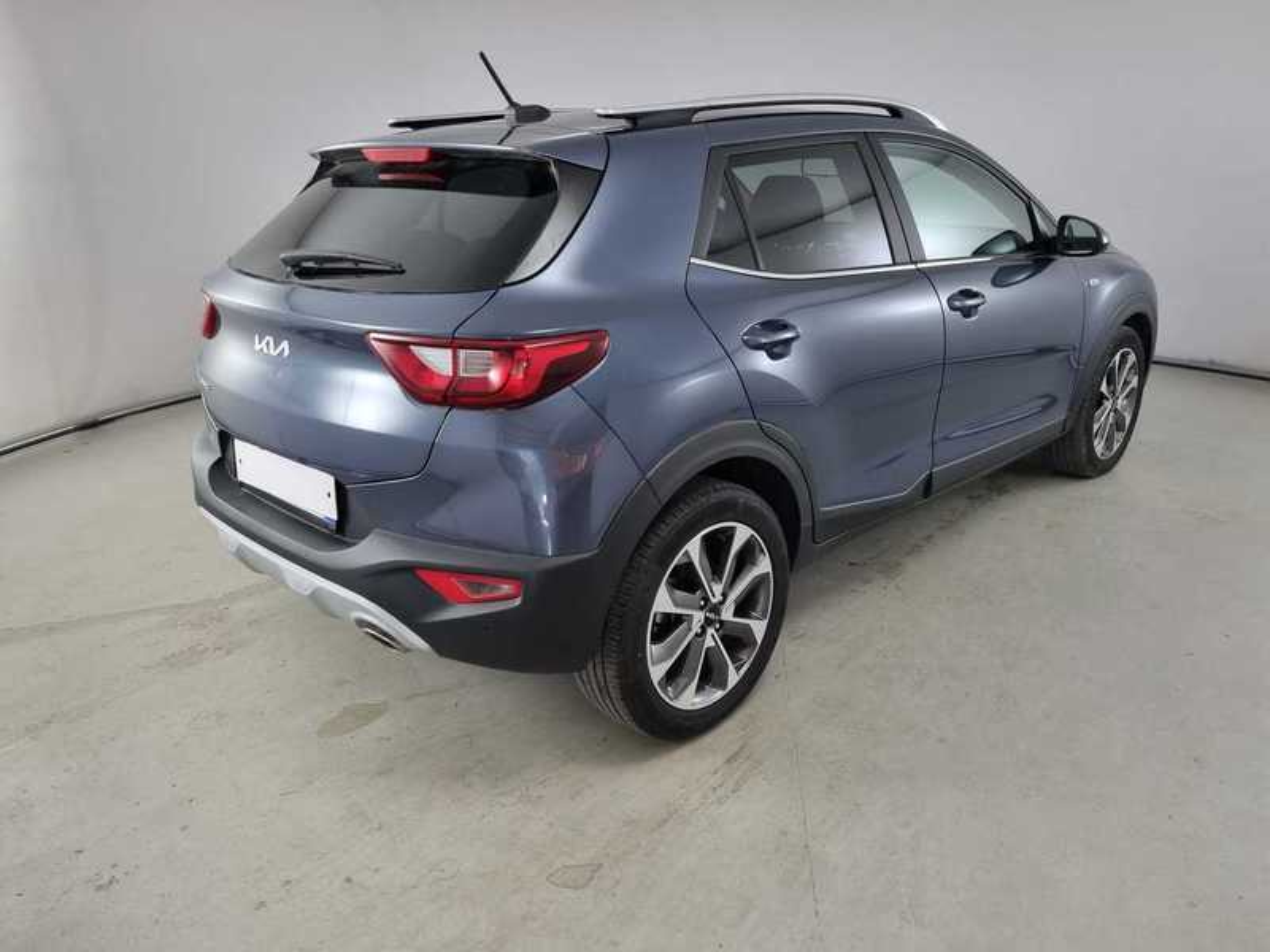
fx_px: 954
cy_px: 476
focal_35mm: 26
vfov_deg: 53.1
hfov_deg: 67.3
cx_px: 635
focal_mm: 5.4
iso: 200
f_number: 1.8
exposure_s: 1/50
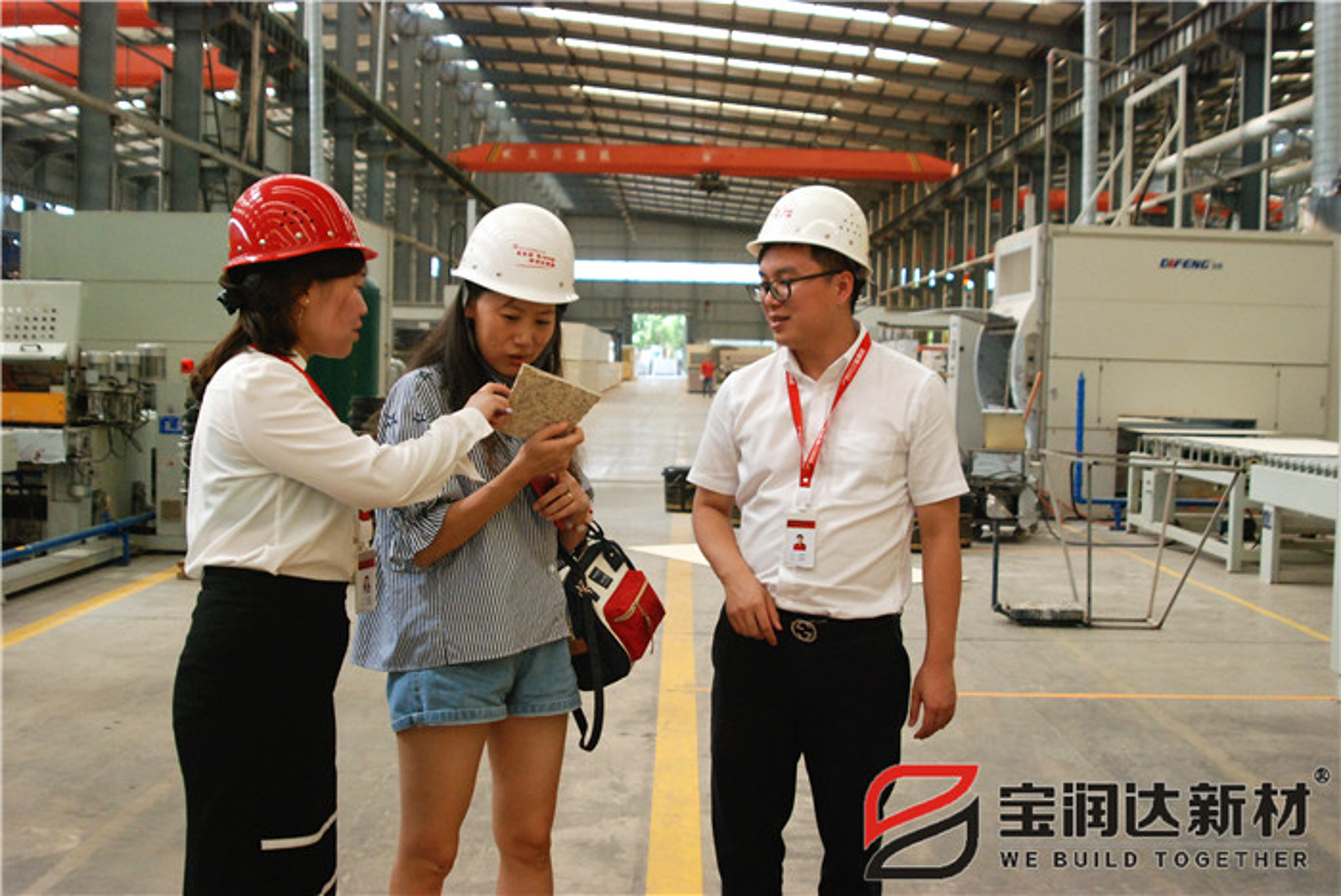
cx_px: 670
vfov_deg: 32.0
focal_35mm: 42
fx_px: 1566
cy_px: 448
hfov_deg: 46.4
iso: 1000
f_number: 6.3
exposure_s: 1/160
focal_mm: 28
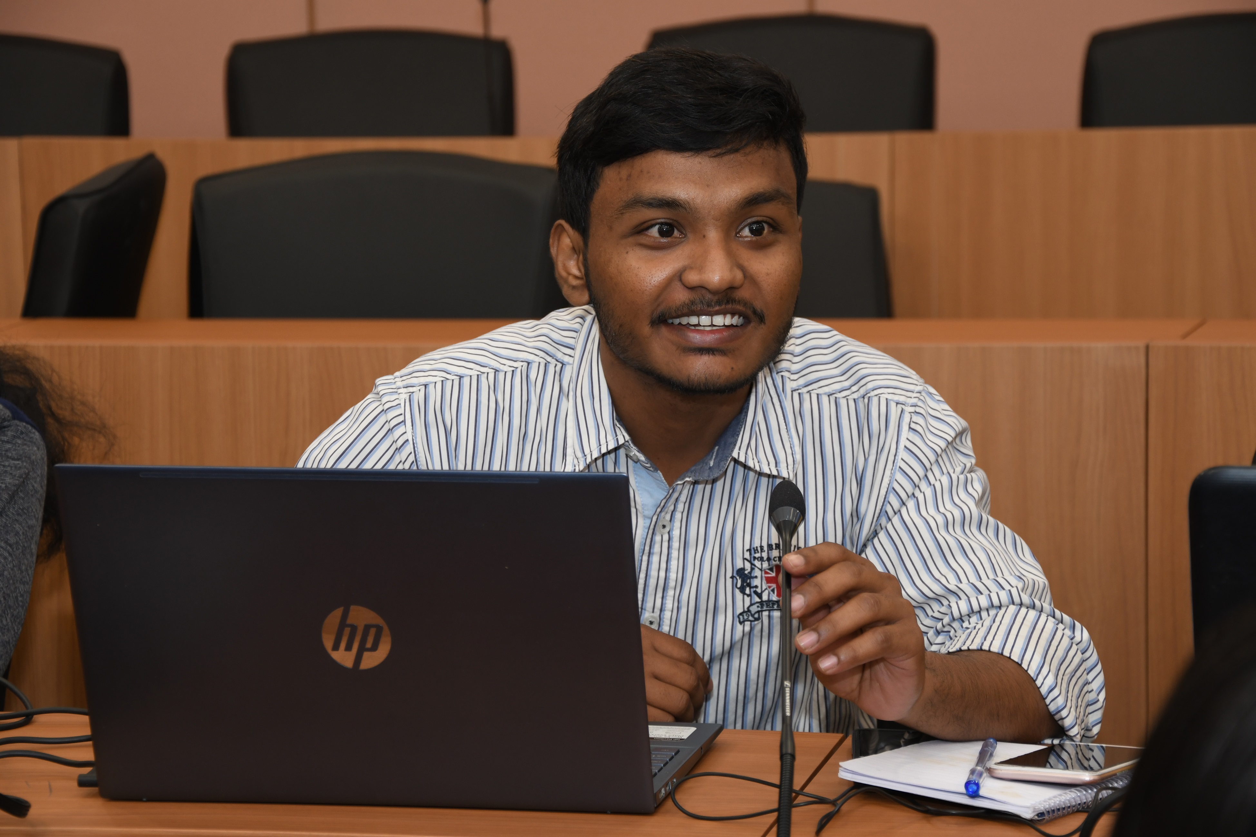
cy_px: 418
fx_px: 3454
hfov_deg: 20.6
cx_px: 628
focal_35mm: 99
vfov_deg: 13.8
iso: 400
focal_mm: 66
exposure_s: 1/50
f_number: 5.3
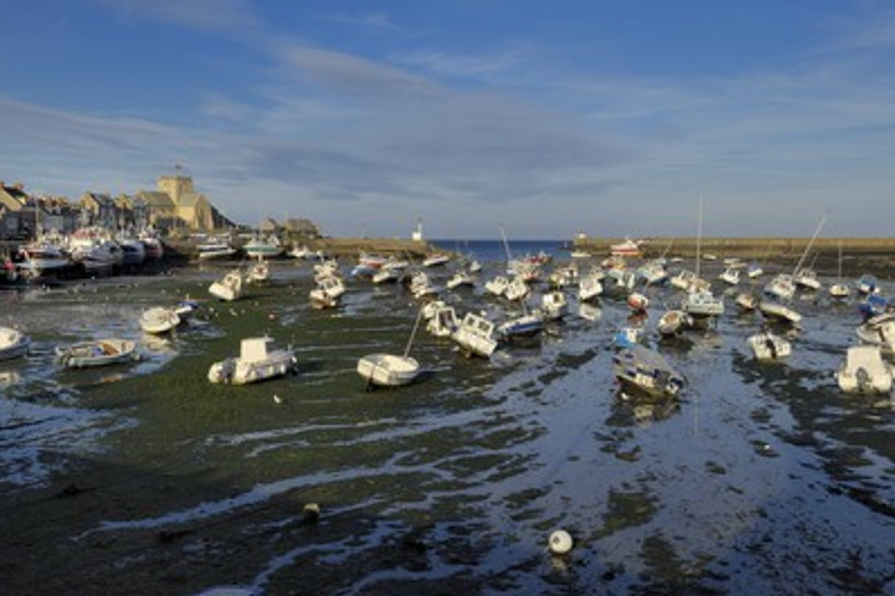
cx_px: 432
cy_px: 310
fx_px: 944
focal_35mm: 38
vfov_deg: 35.0
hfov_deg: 50.7
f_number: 11
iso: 100
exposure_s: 1/160
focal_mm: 24
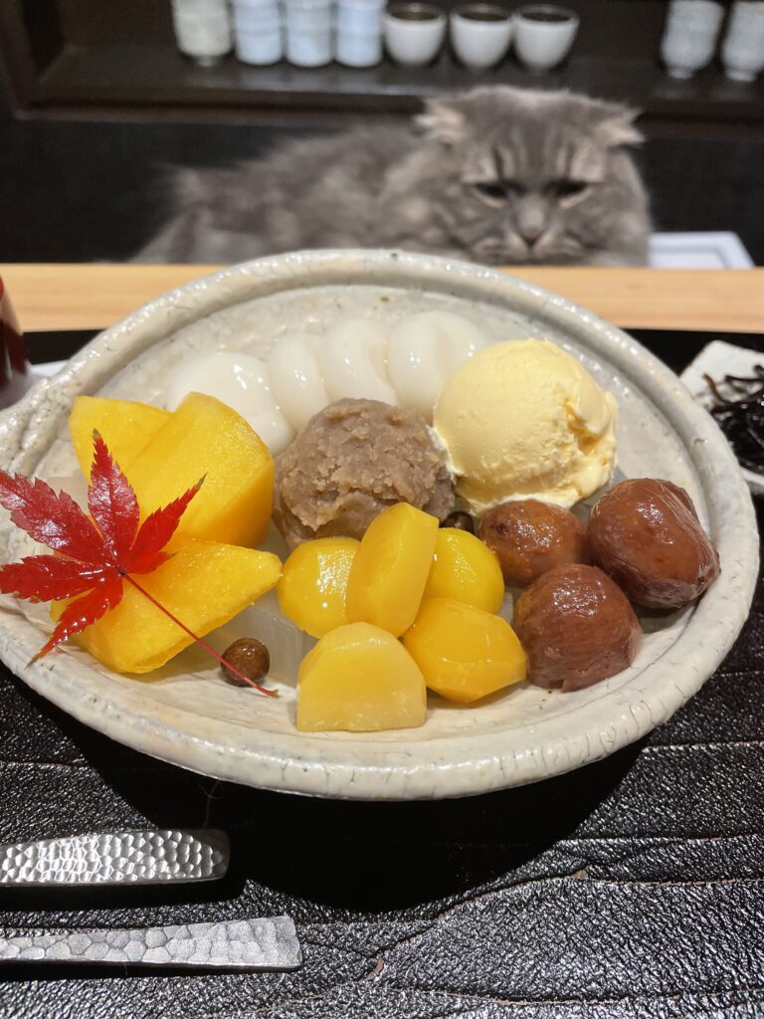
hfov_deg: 53.1
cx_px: 382
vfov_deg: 67.3
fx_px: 765
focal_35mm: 26
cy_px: 510
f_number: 1.6
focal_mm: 4.2
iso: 100
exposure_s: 1/100
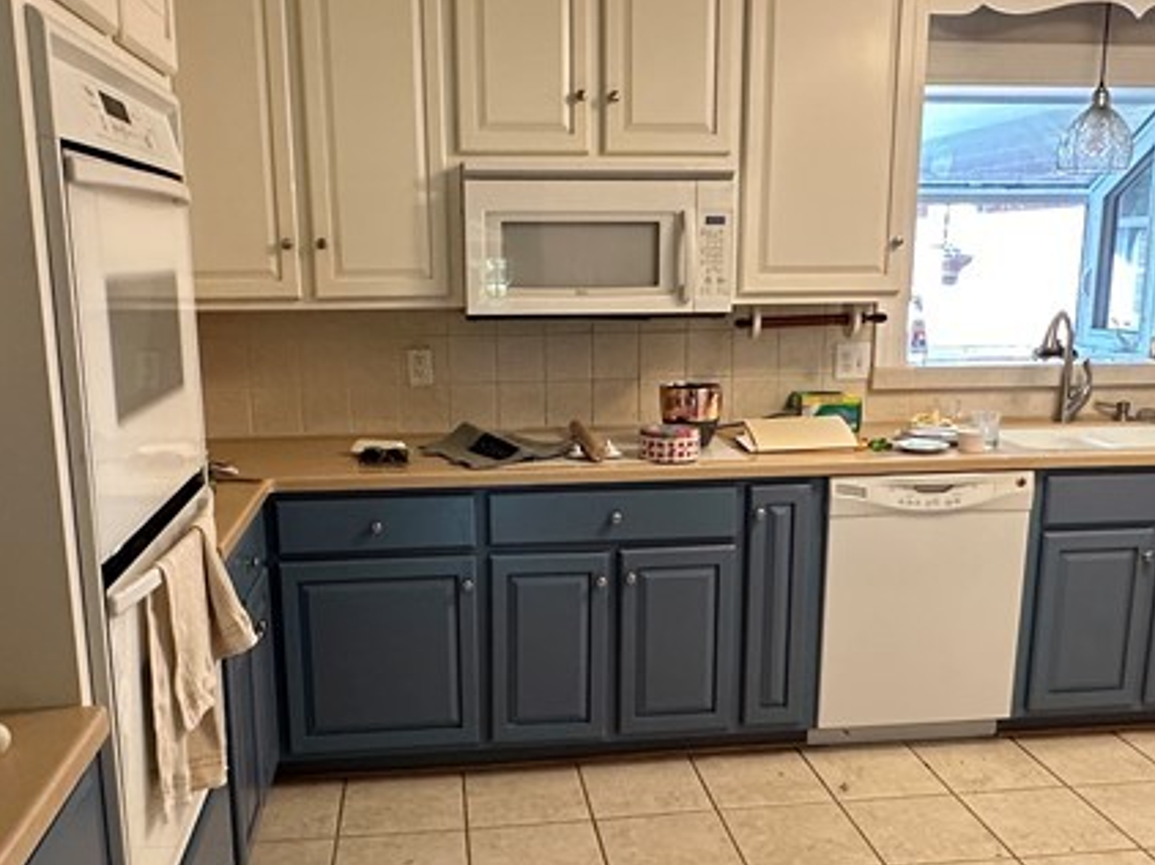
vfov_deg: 41.6
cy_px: 498
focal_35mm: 34
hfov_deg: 54.0
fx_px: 1134
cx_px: 567
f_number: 2.2
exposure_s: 1/60
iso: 250
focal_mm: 2.22
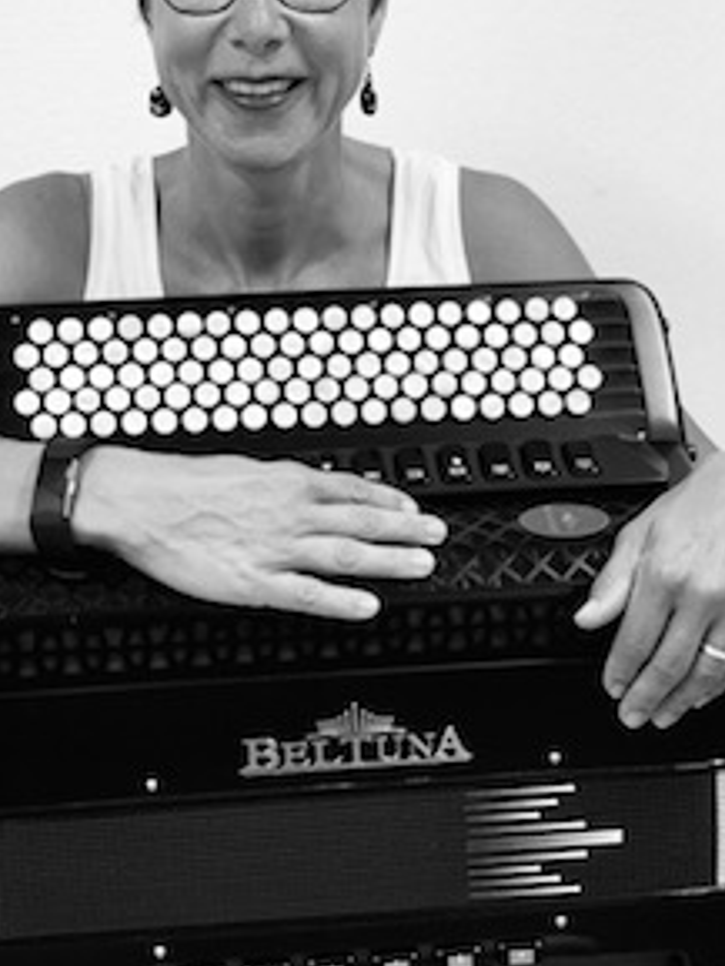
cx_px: 307
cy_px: 334
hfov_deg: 20.4
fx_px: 2009
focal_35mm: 72
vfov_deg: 26.9
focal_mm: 6
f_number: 2.4
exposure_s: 1/50
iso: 250
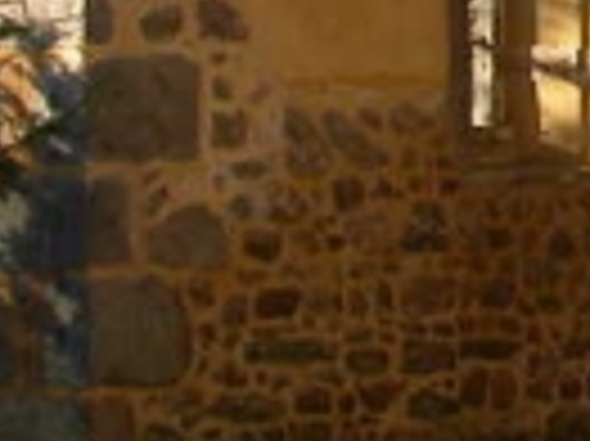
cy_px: -270
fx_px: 4870
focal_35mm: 286
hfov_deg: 6.8
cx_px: 964
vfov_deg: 5.1
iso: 100
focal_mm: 11.5
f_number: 4.8
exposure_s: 1/213
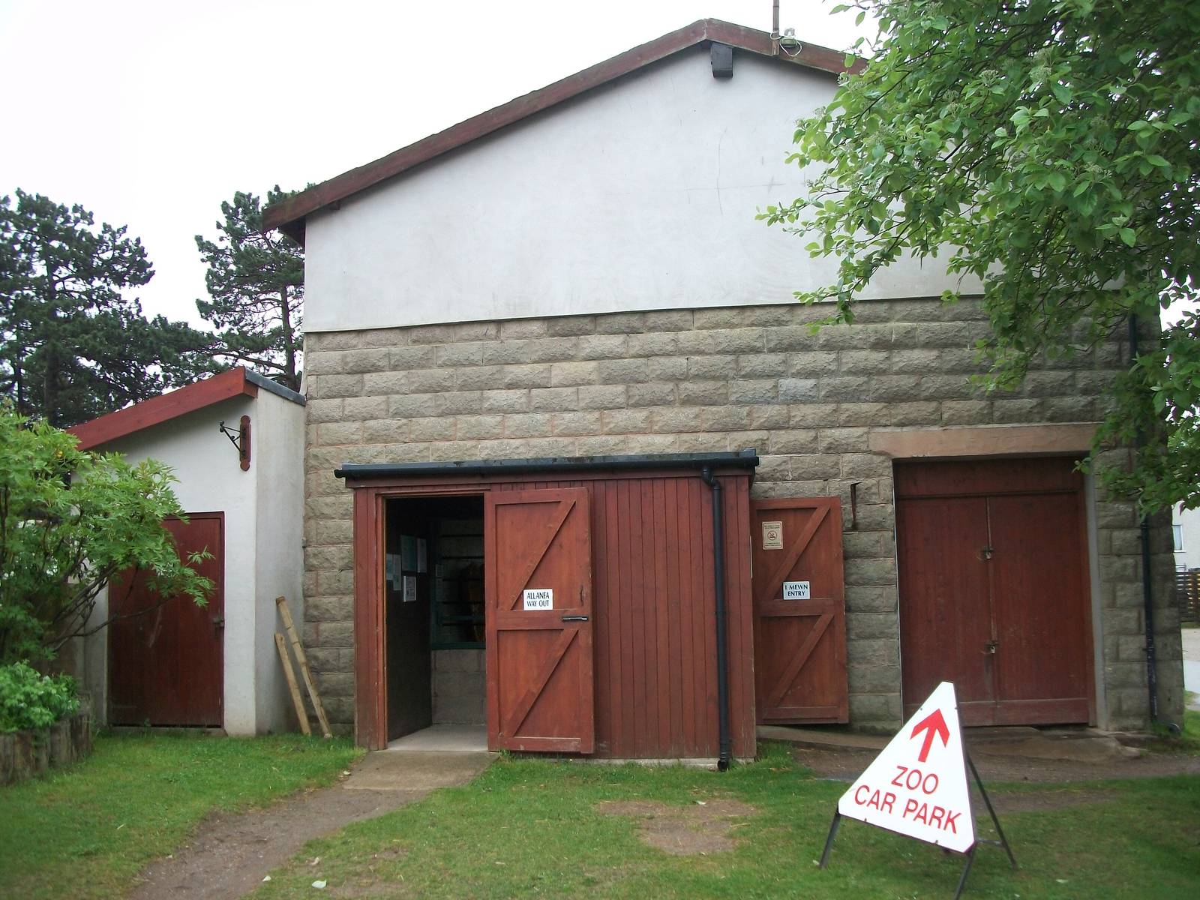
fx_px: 1109
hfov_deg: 56.8
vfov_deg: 44.2
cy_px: 450
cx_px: 600
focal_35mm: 32
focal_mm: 5.7
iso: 80
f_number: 2.9
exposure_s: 1/125
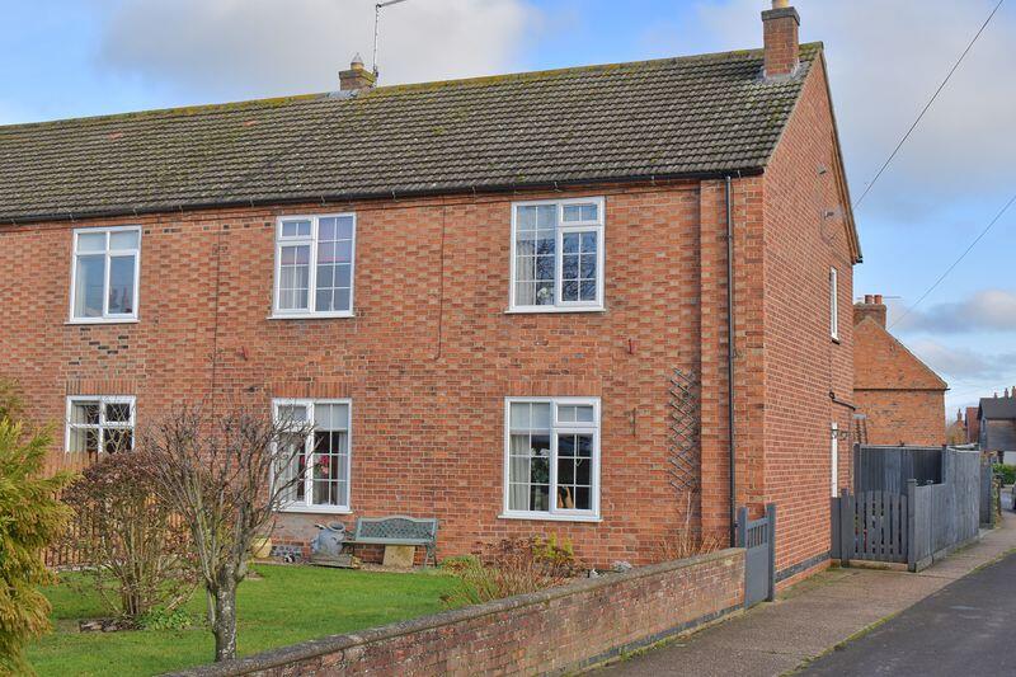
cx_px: 508
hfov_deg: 43.6
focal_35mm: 45
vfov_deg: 29.9
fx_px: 1270
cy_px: 338
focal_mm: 30
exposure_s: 1/250
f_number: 8
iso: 200
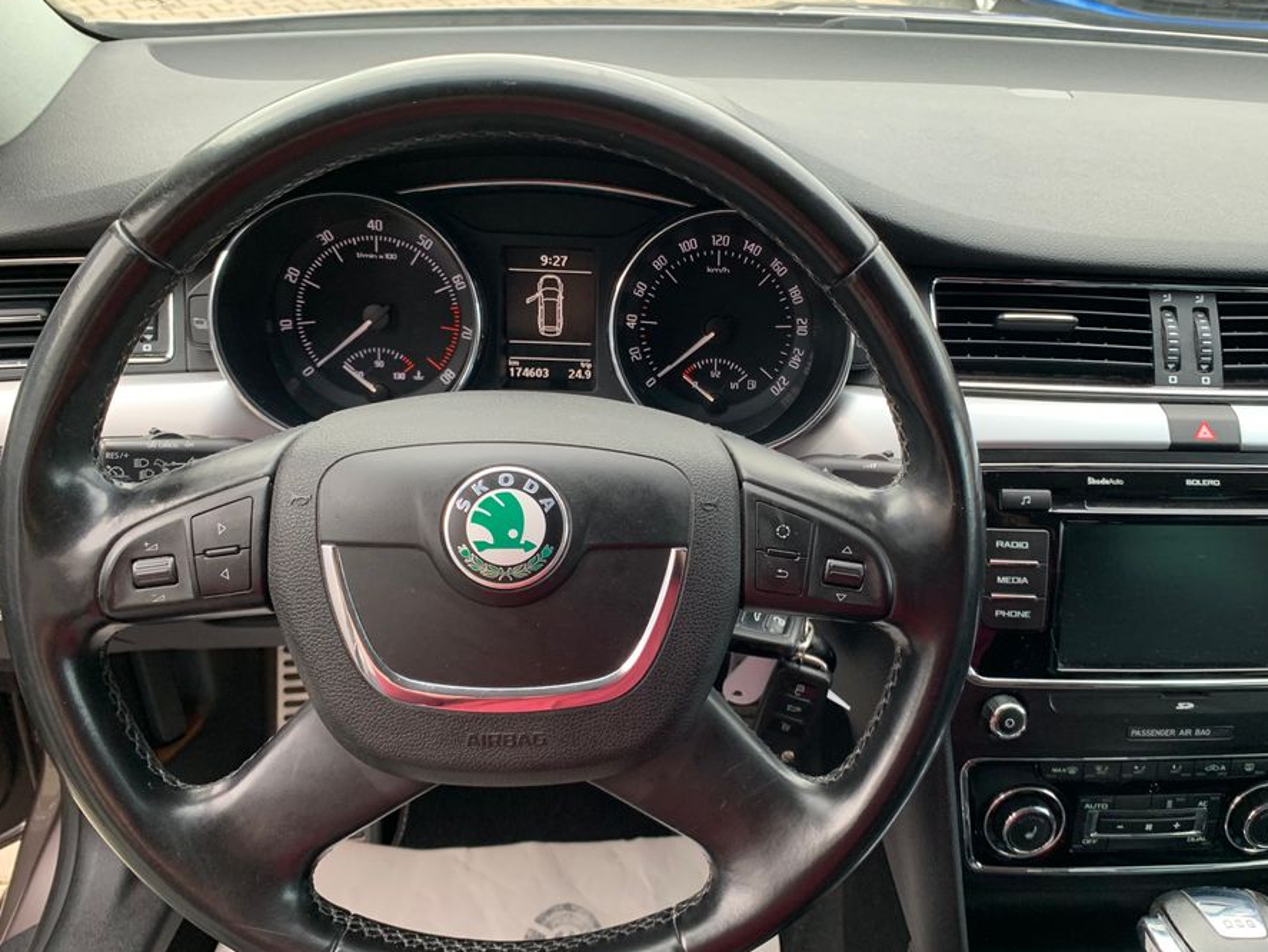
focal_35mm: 30
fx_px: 1099
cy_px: 507
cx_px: 710
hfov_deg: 59.8
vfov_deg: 46.8
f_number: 1.8
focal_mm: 4.25
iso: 100
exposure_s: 1/95
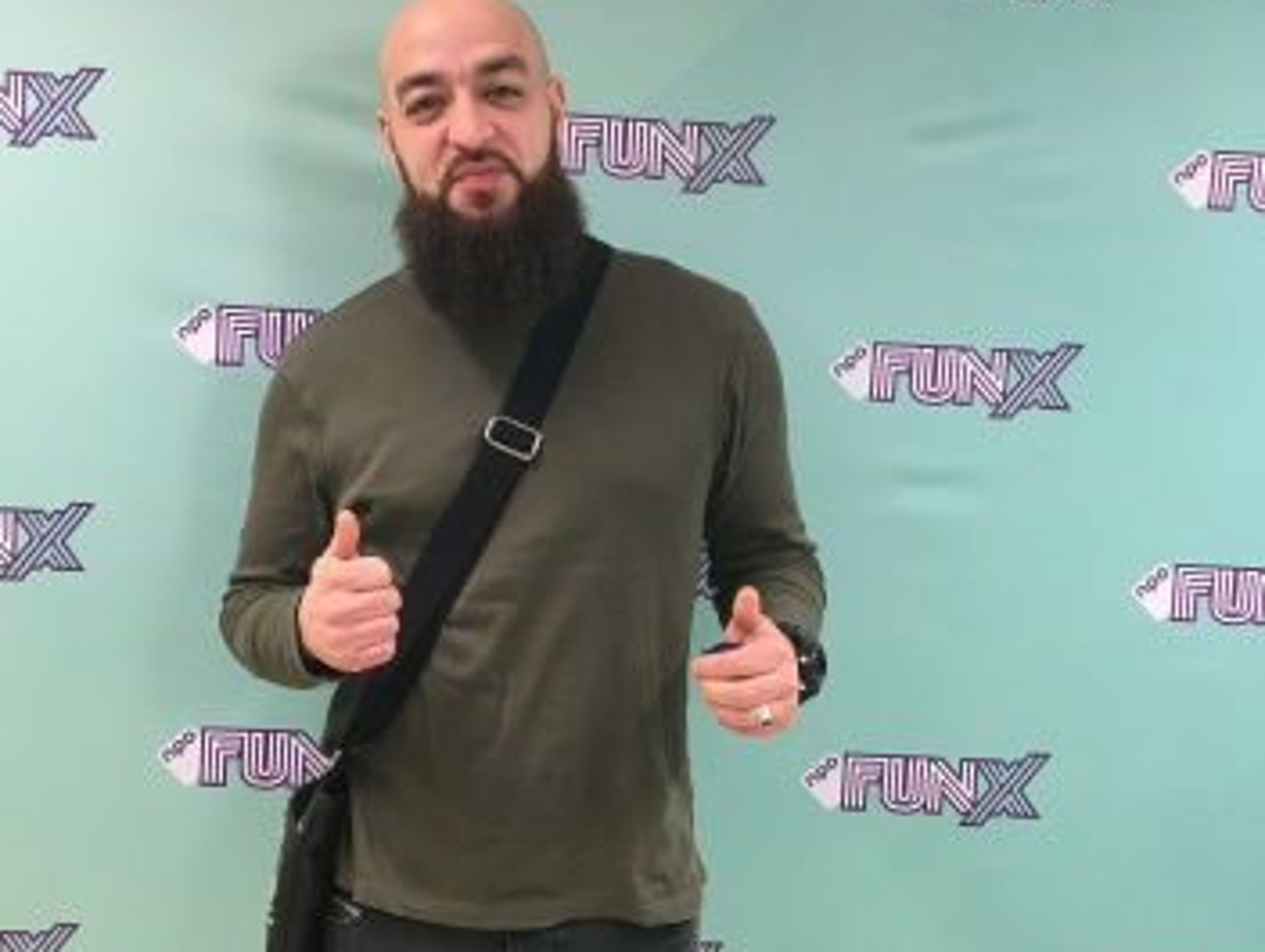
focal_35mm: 41
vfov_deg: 35.2
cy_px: 454
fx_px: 1500
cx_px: 492
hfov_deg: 45.4
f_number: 2.2
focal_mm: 4.15
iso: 50
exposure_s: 1/17
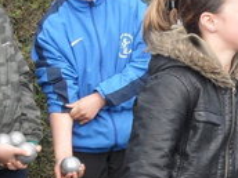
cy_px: 152
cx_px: 285
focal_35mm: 334
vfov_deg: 4.4
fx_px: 2296
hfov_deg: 5.9
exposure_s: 1/180
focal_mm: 10.3
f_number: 4
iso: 80
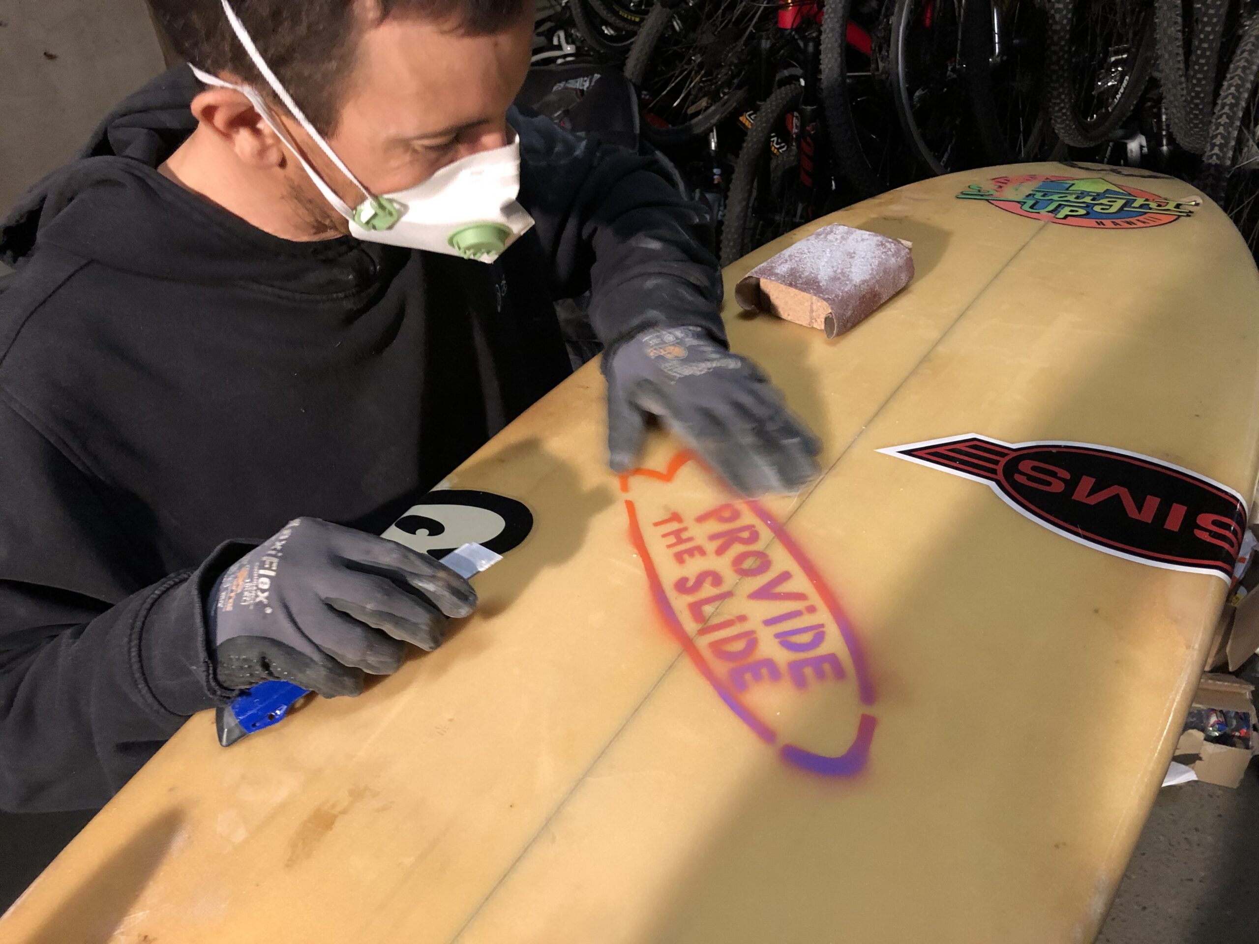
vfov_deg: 49.7
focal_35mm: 28
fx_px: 1018
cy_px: 472
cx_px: 630
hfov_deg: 63.4
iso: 320
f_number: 1.8
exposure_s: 1/33
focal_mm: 3.99
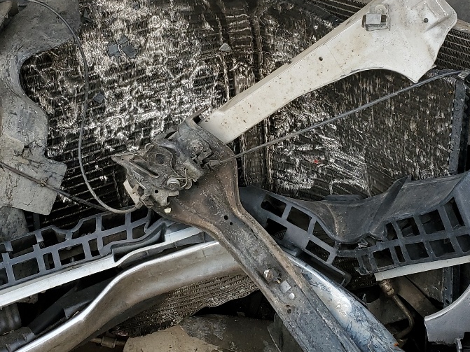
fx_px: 842
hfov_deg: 31.2
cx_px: 258
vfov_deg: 23.6
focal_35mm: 62
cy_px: 135
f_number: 1.5
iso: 50
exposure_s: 1/263
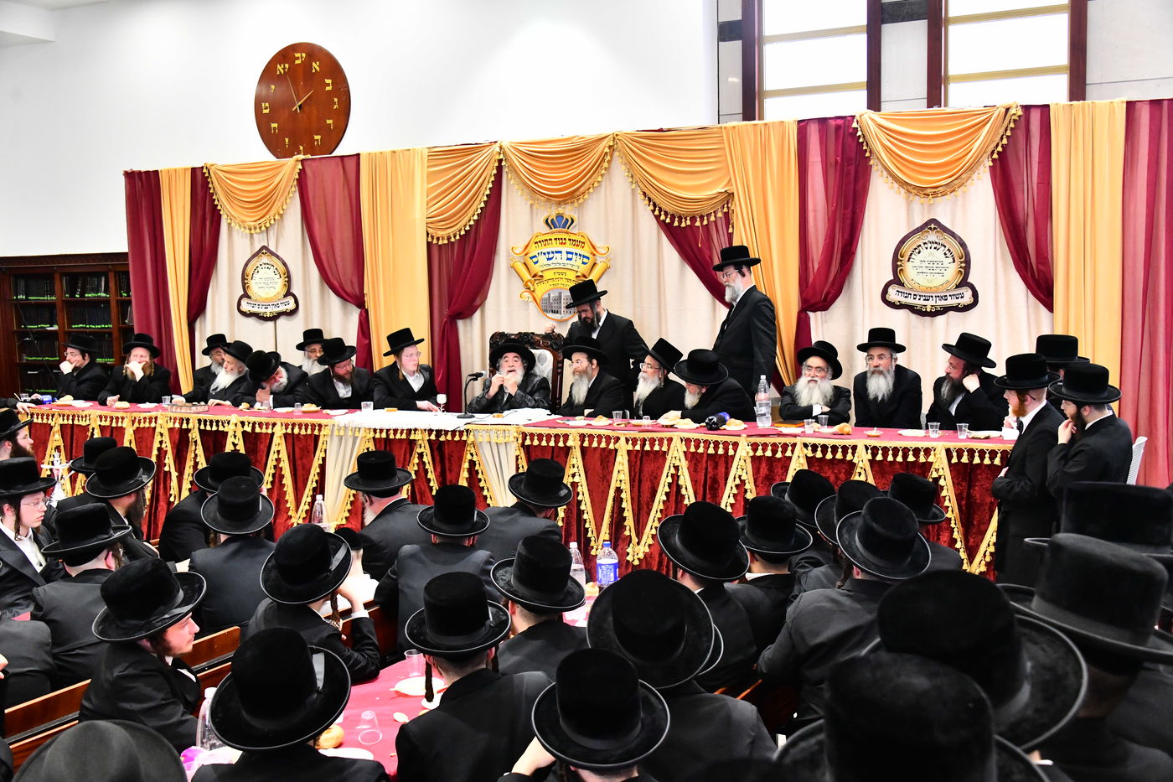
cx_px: 586
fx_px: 1238
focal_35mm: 38
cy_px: 391
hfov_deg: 50.7
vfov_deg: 35.0
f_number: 5.6
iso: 4000
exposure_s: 1/125
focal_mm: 38
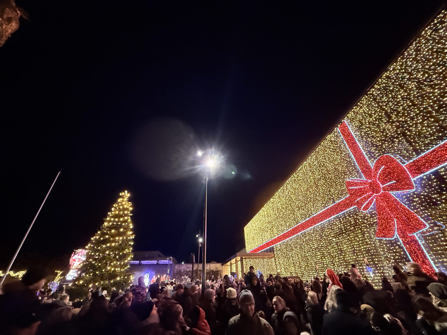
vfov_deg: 85.7
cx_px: 224
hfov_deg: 102.1
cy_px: 168
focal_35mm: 14
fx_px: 181
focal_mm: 2.22
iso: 1250
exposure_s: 1/25
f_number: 2.2
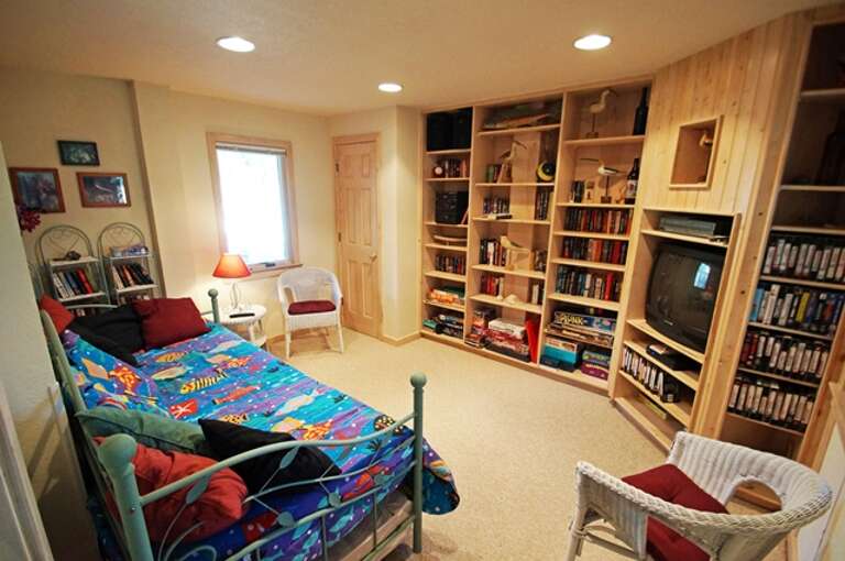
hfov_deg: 100.5
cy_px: 280
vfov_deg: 77.2
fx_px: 352
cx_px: 422
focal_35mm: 15
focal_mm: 10
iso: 800
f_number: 4
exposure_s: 1/60
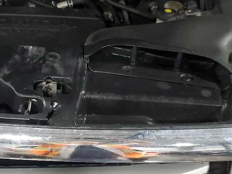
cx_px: 65
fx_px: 436
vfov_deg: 22.4
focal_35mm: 65
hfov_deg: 29.5
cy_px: 133
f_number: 1.5
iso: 324
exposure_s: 1/60.2
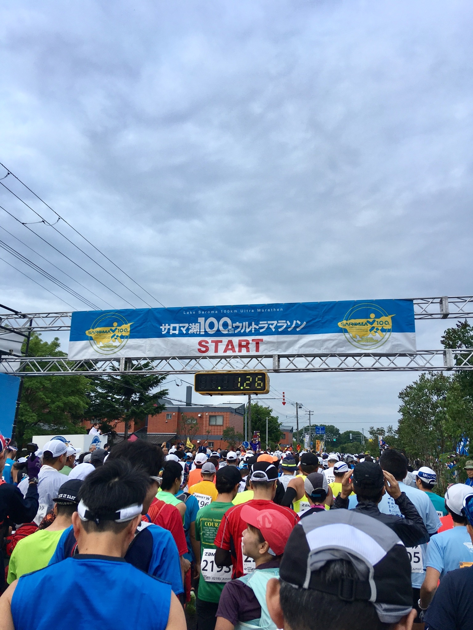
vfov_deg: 61.7
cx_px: 236
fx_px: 528
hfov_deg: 48.2
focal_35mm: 29
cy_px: 315
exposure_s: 1/356
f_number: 2.2
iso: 25
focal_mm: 4.2
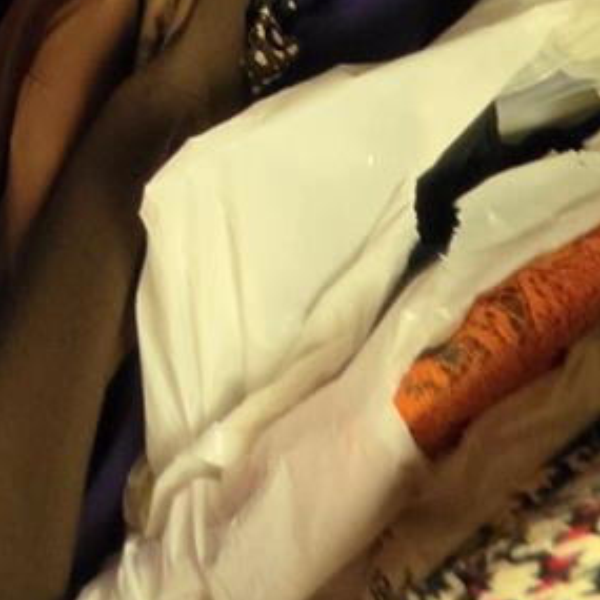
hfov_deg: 21.6
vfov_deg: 16.2
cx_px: -375
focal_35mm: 62
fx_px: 1216
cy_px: -758
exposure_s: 1/60
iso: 500
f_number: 1.9
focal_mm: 2.2
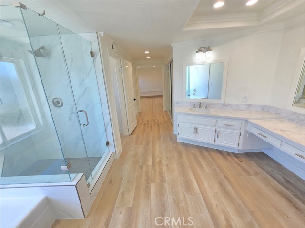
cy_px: 114
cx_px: 152
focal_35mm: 13
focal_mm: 2.2
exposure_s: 1/120
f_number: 2.2
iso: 80
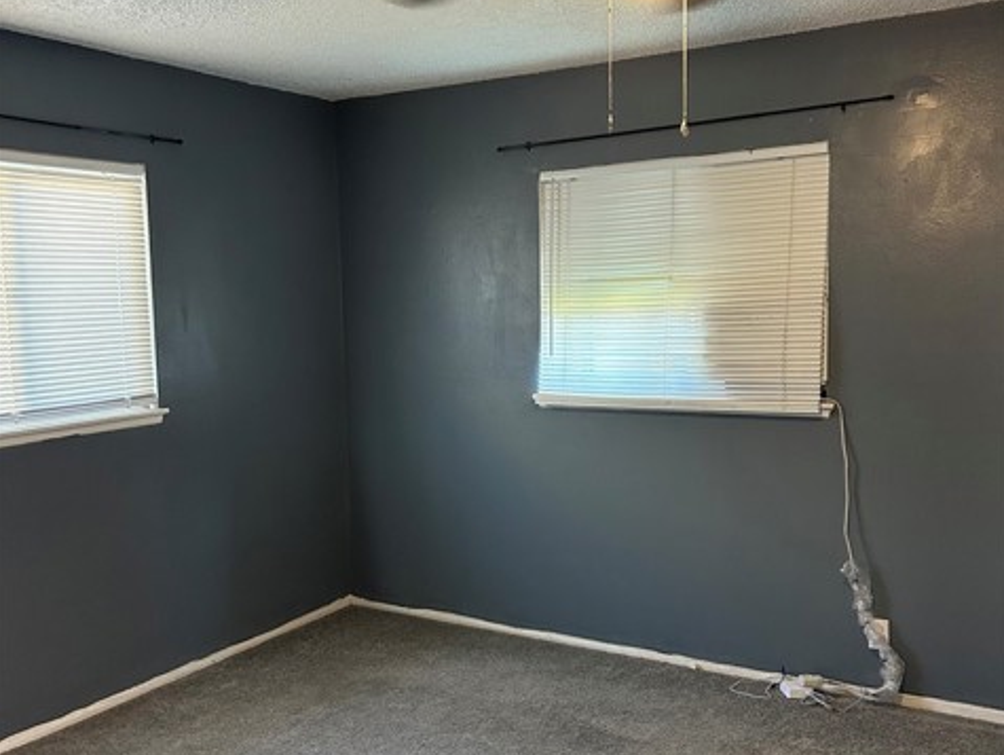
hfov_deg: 52.6
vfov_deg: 40.7
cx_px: 505
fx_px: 1016
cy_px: 400
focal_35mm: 35
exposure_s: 1/60
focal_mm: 5.7
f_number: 1.5
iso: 400
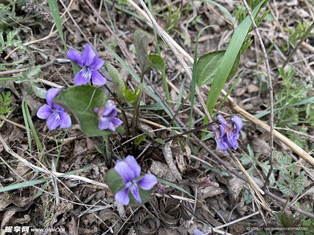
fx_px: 236
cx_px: 157
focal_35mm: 26
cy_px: 118
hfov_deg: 67.3
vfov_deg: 53.1
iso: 32
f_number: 1.8
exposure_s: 1/312
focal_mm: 4.25
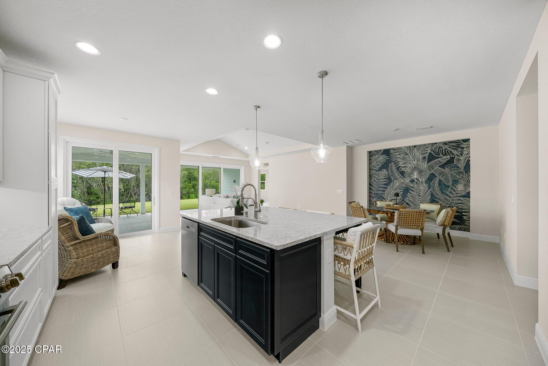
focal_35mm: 12
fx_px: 183
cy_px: 183
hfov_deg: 112.6
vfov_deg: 90.1
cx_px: 274
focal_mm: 12
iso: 400
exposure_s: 1/20
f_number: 8
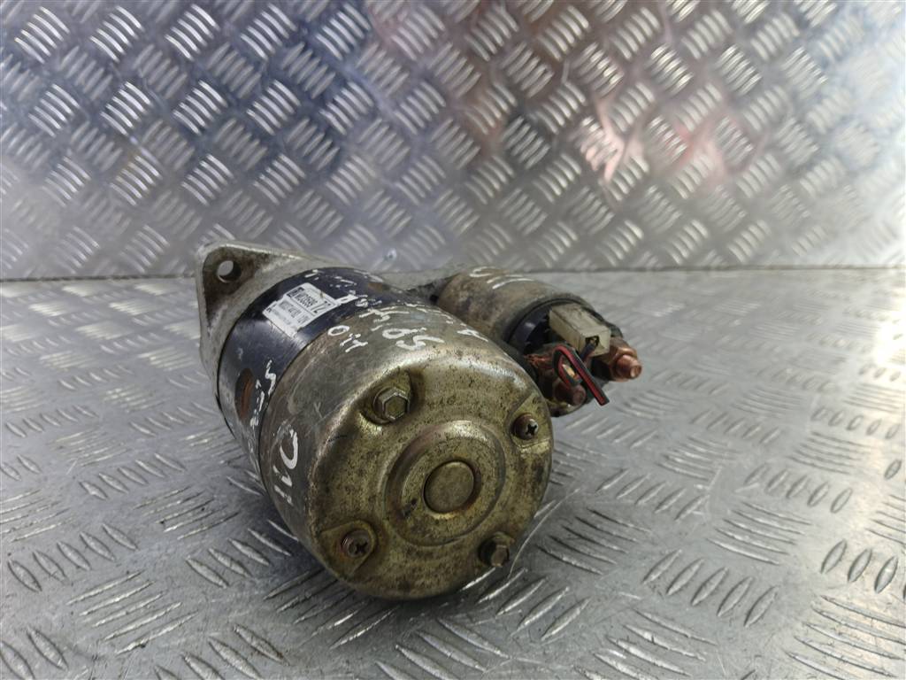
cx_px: 453
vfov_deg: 53.1
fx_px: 680
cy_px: 340
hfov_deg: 67.3
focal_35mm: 26
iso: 64
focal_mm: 3.98
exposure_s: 1/50
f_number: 1.8
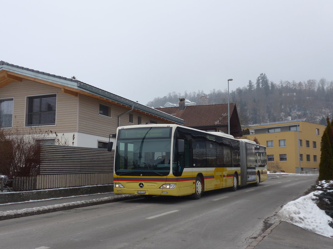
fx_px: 423
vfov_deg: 32.9
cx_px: 166
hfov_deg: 42.9
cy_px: 124
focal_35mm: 44
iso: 80
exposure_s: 1/1000
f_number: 2.8
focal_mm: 9
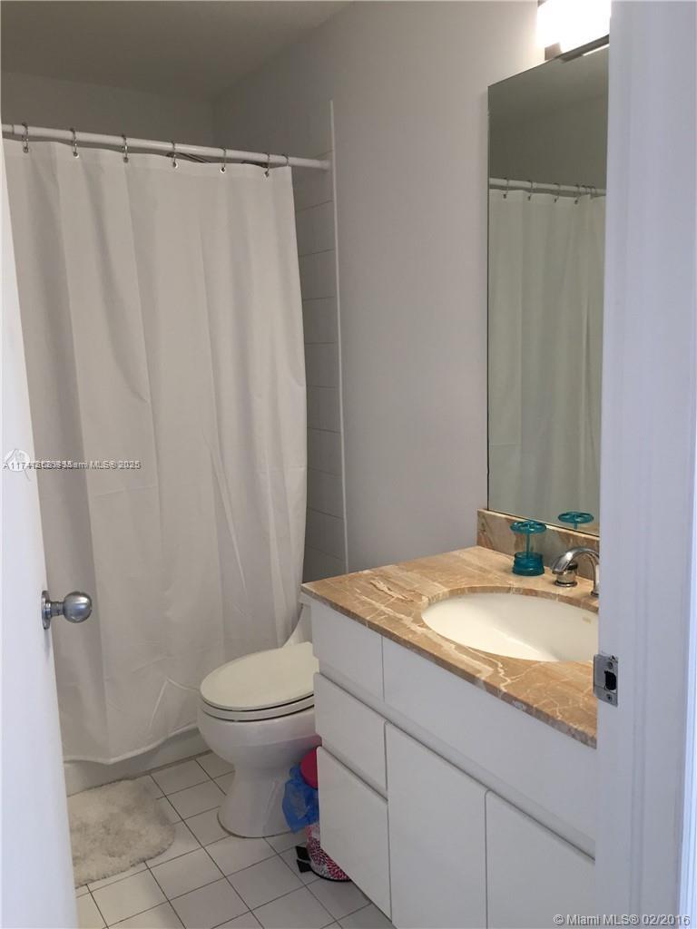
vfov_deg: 61.7
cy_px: 464
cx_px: 348
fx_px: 779
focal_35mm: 29
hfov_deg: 48.2
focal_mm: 4.15
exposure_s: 1/30
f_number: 2.2
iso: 32
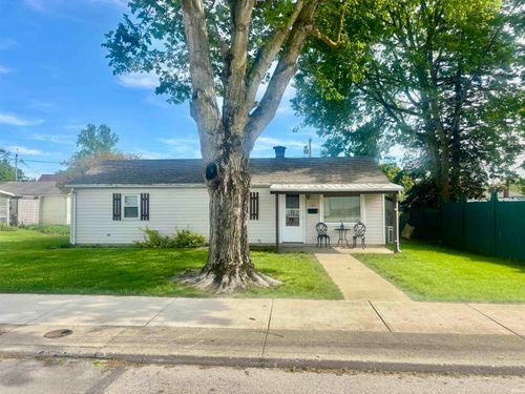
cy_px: 197
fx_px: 394
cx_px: 262
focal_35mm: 26
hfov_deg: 67.3
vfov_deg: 53.1
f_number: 1.6
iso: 50
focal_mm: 5.96
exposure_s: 1/1812
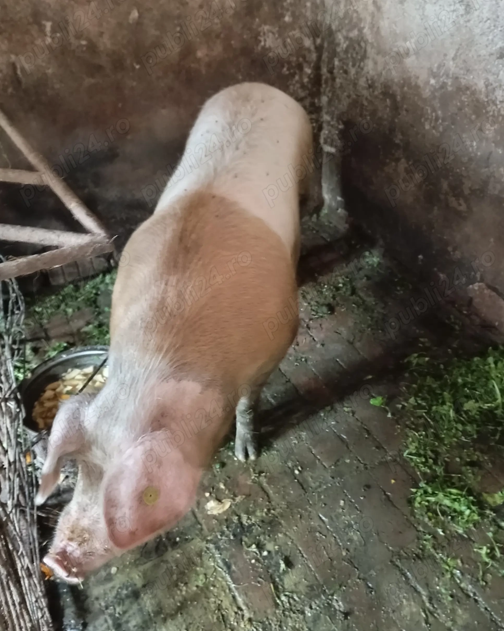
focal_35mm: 30
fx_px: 560
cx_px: 256
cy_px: 319
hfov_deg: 48.5
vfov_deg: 58.8
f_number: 1.8
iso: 6112
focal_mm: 4.27
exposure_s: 1/9.09
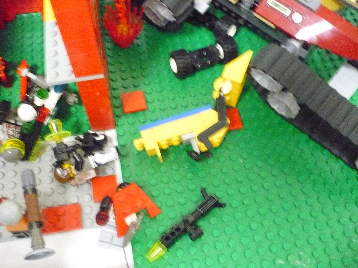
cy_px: 134
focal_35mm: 35
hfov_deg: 52.6
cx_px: 179
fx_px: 362
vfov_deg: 40.7
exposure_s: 1/4
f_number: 2.8
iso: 800
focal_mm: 5.8
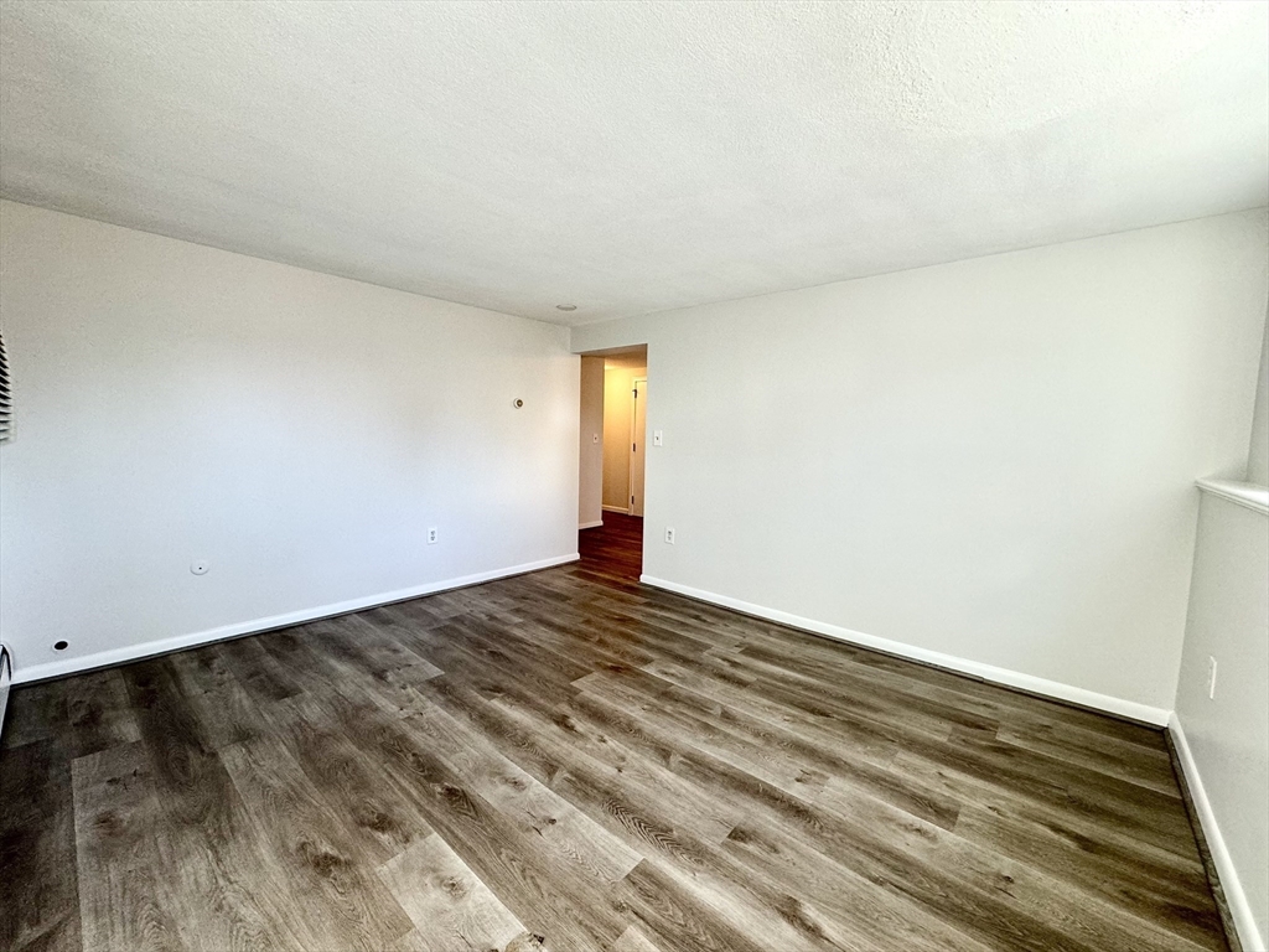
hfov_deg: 102.1
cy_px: 476
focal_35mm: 14
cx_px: 634
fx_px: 513
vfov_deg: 85.7
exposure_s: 1/120
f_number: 2.2
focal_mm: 2.22
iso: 160
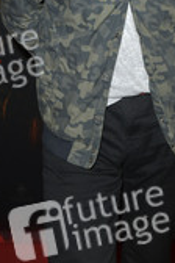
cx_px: 134
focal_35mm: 76
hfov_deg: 17.8
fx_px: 554
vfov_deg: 25.1
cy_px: -11
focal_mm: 32
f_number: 6.3
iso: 640
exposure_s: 1/200
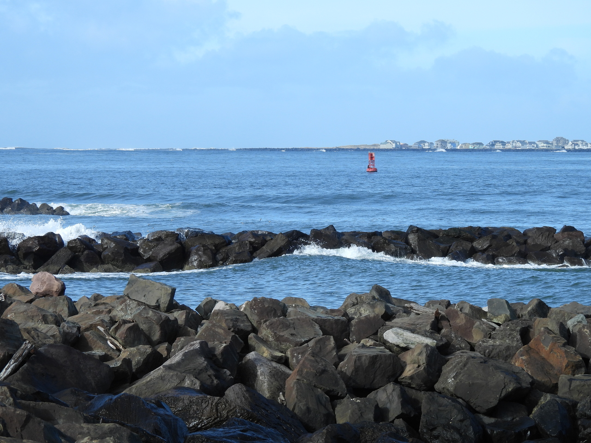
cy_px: 222
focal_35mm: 200
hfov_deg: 9.9
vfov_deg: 7.4
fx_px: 3415
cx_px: 296
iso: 100
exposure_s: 1/500
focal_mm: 35.7
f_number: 4.5
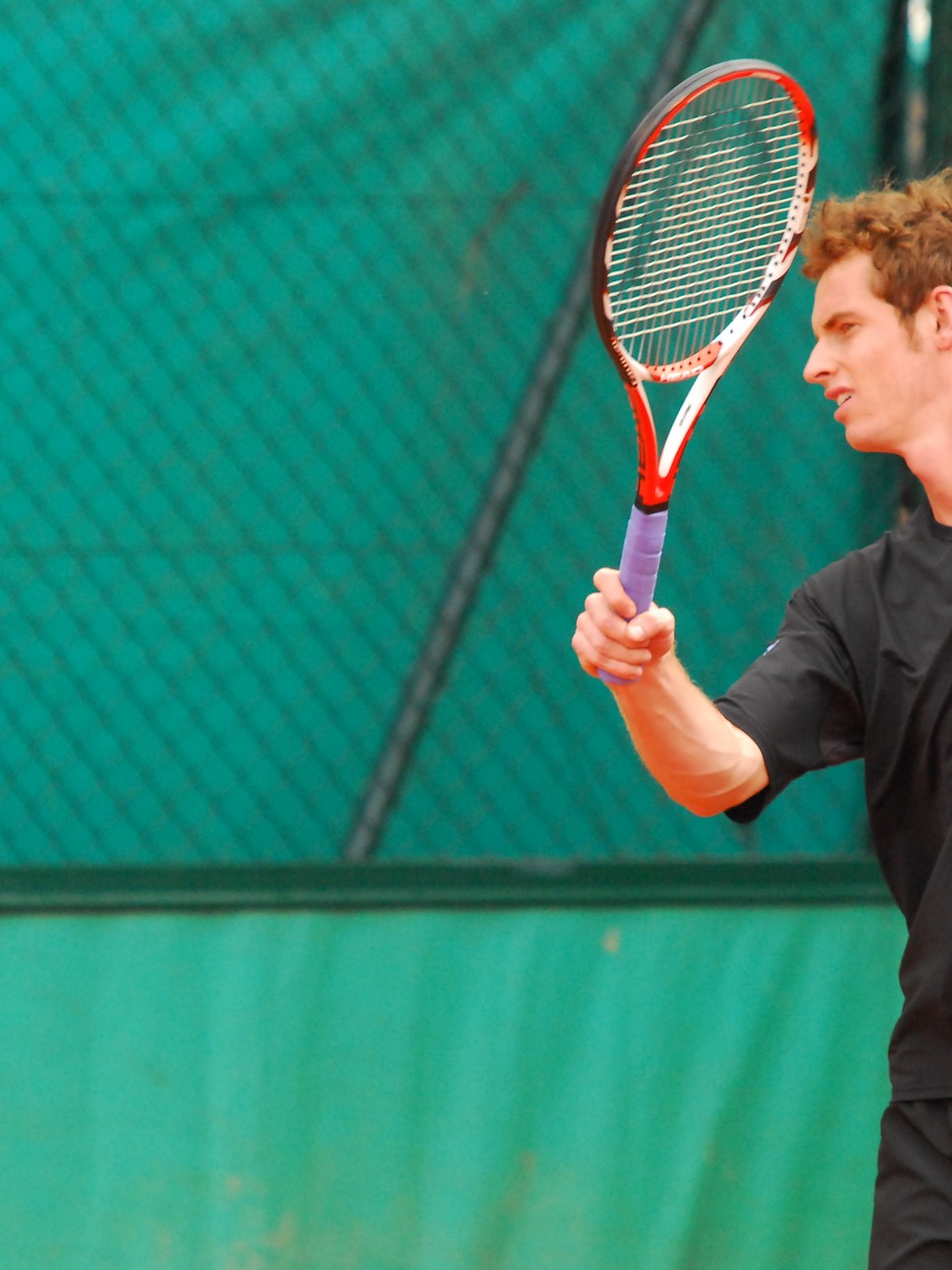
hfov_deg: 3.1
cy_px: 636
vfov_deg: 4.2
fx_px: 17454
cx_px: 661
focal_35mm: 476
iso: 800
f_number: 5
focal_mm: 220
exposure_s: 1/1250
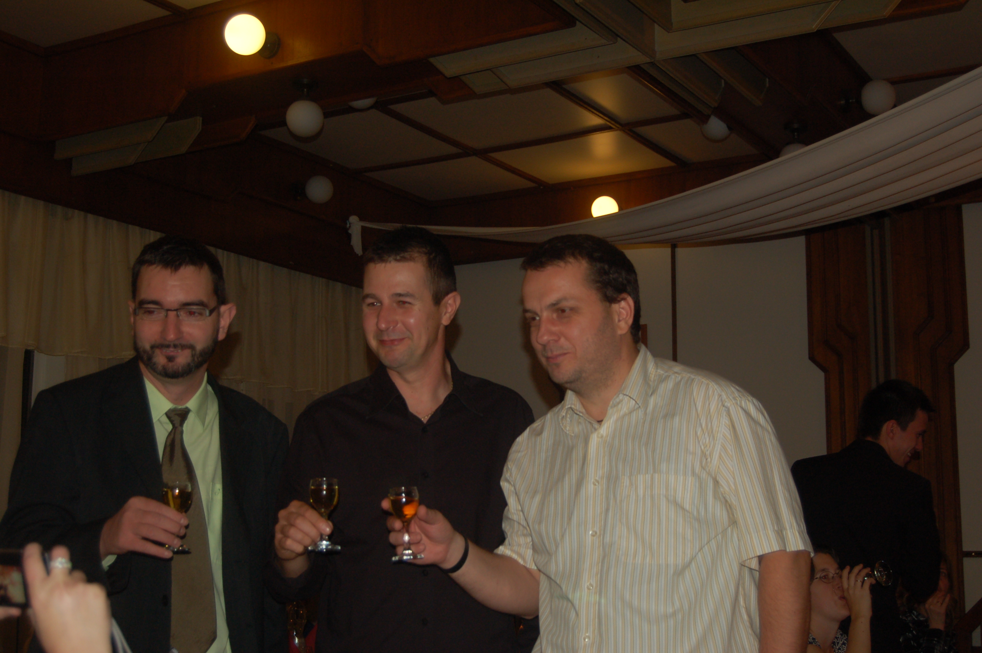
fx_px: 1308
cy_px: 326
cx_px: 491
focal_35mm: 48
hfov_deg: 41.1
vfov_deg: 28.0
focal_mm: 32
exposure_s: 1/60
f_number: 4.5
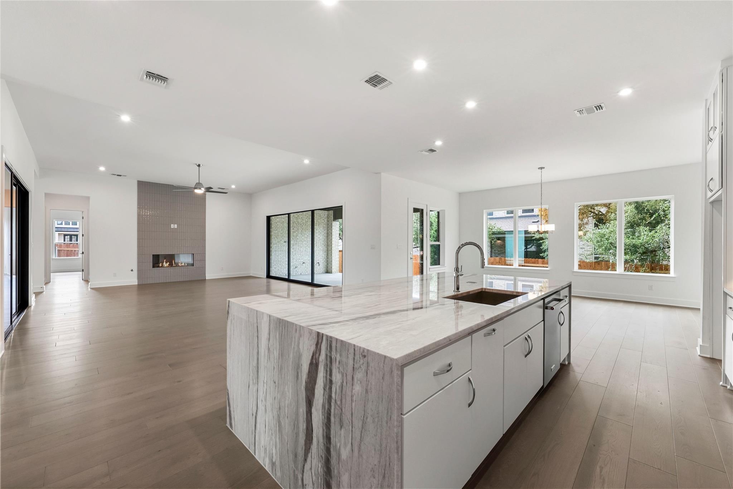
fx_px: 285
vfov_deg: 81.3
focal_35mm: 14
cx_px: 366
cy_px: 244
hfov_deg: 104.2
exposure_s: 1/8
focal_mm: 14
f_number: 11
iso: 1250
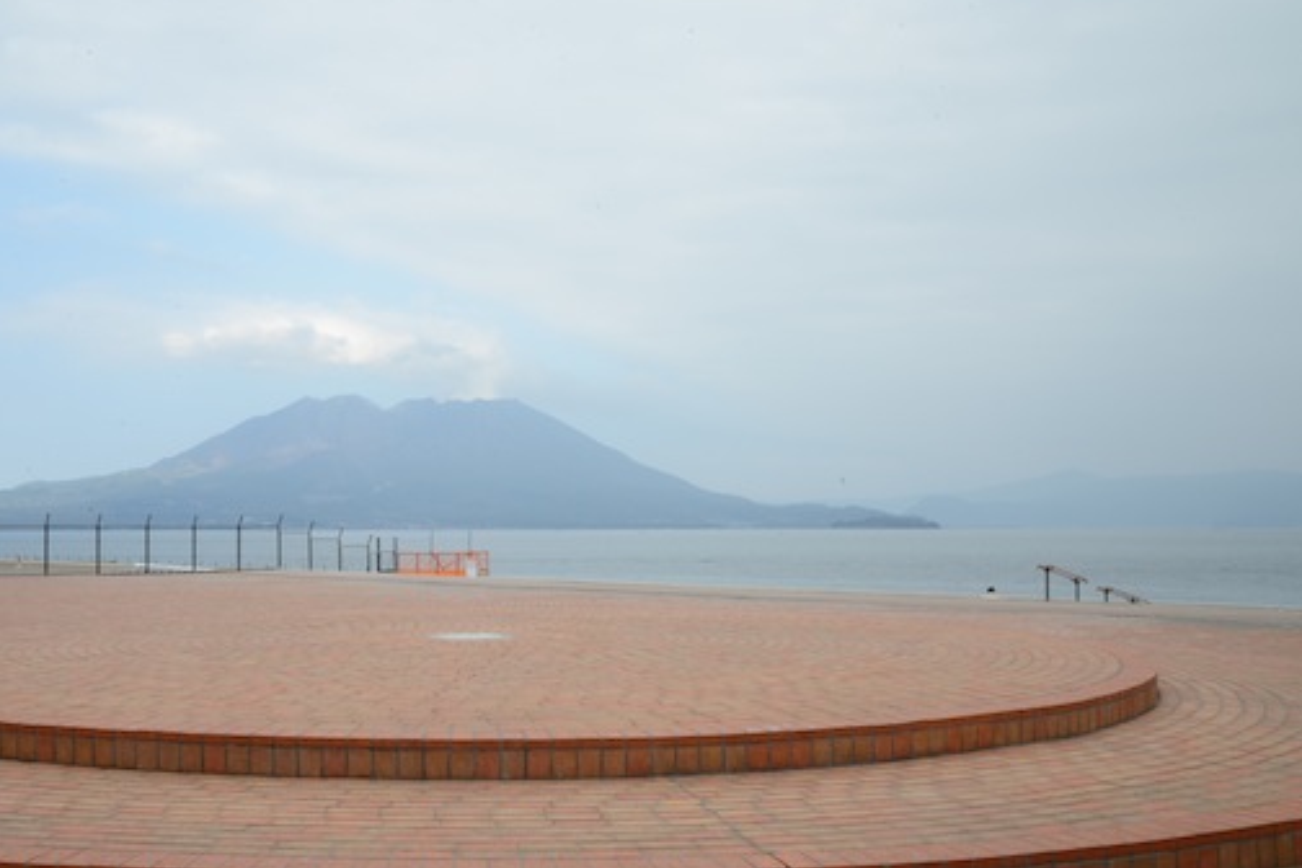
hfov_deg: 50.1
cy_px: 509
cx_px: 478
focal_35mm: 38
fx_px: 1374
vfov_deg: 35.0
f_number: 25
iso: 100
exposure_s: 1/13
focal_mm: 29
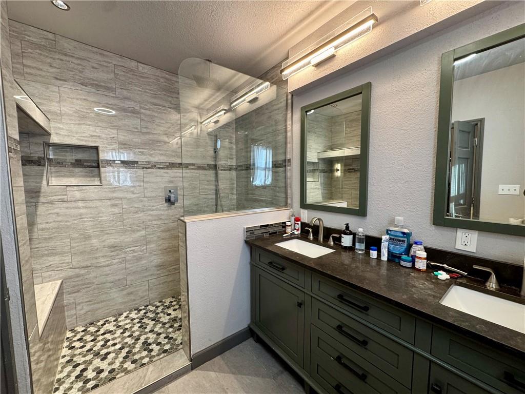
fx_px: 212
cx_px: 262
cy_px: 197
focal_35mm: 14
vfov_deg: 85.7
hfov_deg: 102.1
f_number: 2.2
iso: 200
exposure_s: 1/60
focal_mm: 2.22
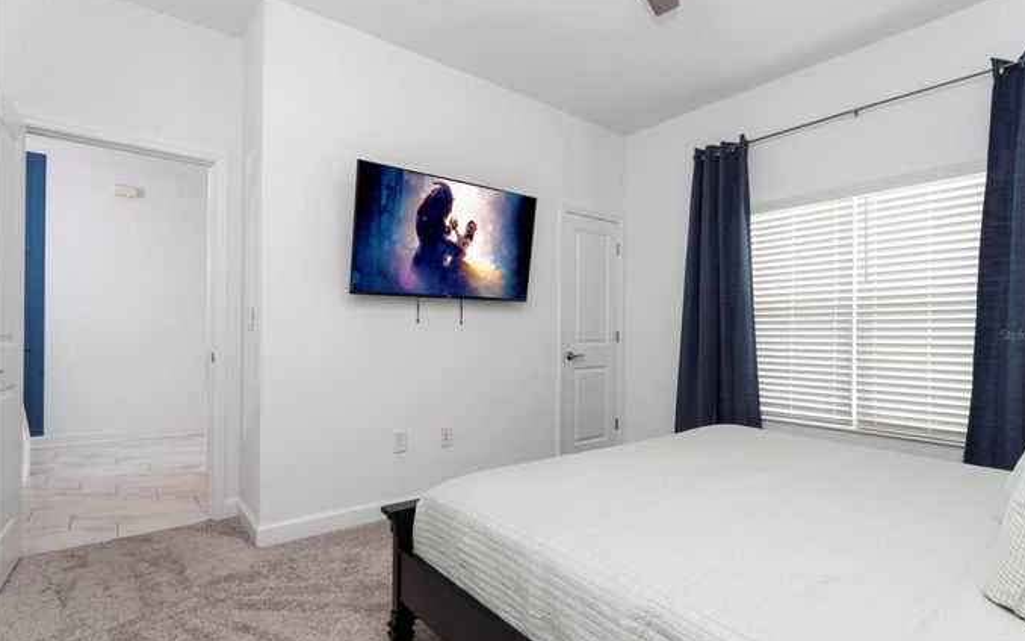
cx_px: 527
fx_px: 503
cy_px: 335
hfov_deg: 91.1
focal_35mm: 18
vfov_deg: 65.0
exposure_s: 1/13
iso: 800
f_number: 16
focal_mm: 17
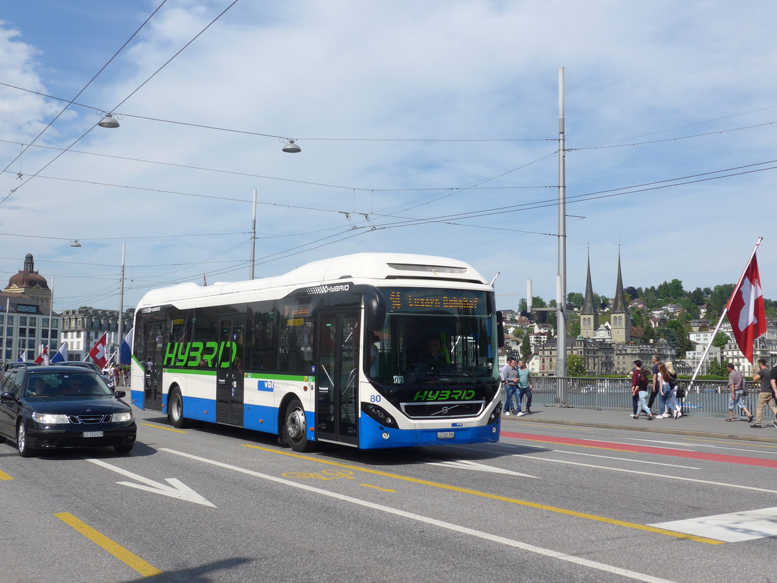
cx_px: 388
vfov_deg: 32.9
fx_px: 988
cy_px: 292
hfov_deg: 42.9
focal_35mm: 44
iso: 80
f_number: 3.2
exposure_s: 1/1600
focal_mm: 9
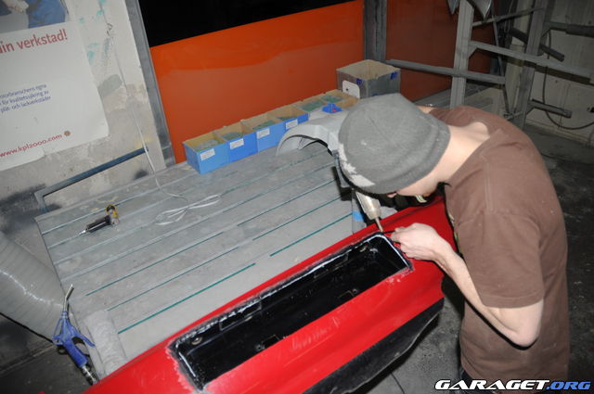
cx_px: 297
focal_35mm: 27
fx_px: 445
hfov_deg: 67.4
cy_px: 197
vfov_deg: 47.8
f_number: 3.5
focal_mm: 18
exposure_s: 1/60
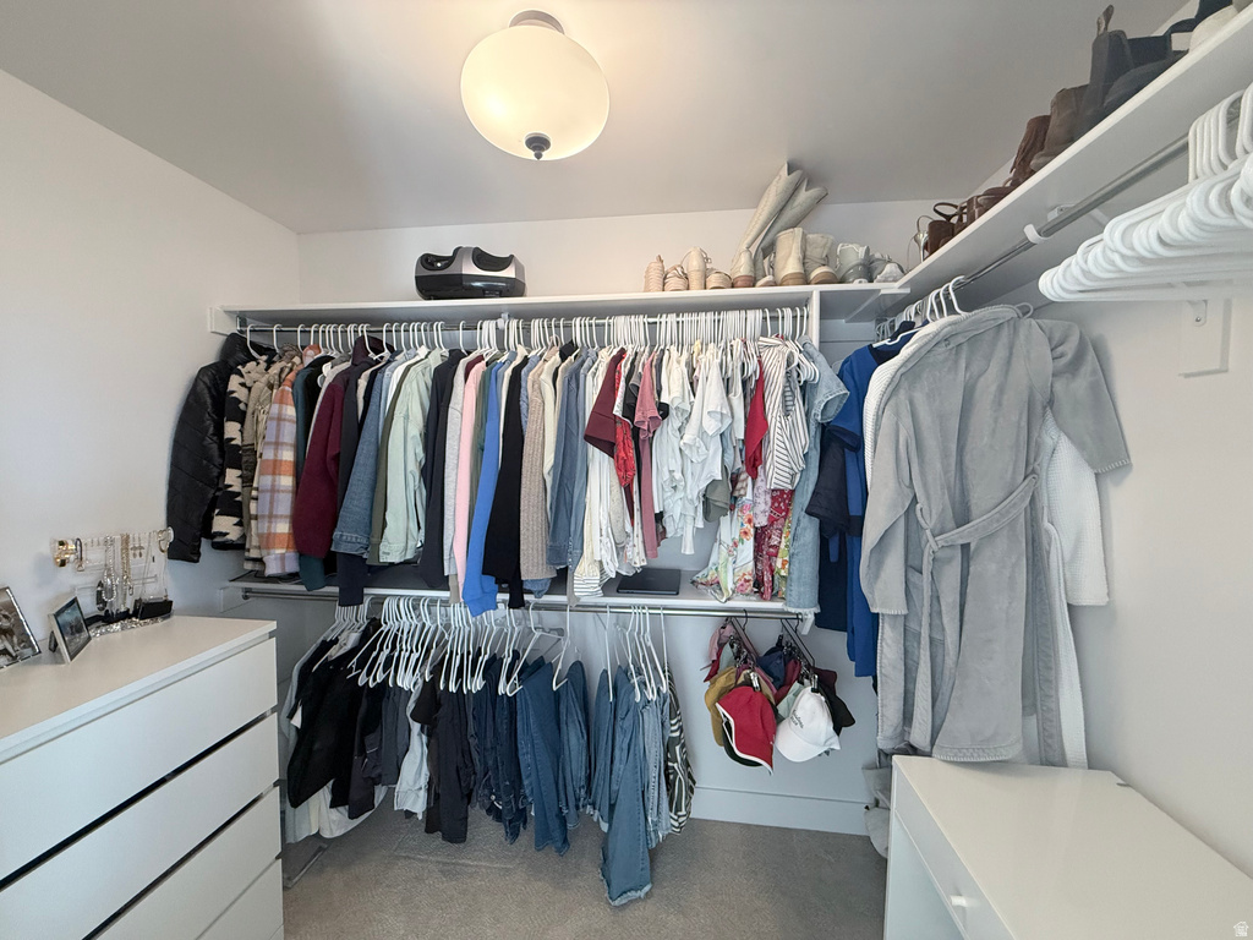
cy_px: 470
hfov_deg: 102.1
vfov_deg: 85.7
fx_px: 507
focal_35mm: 14
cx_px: 626
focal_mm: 2.22
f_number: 2.2
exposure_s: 1/120
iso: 320
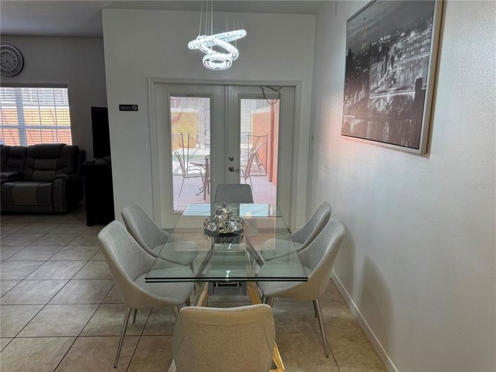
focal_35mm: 24
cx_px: 248
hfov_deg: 71.6
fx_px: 344
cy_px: 186
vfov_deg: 56.8
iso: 125
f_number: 1.78
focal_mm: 6.76
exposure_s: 1/120
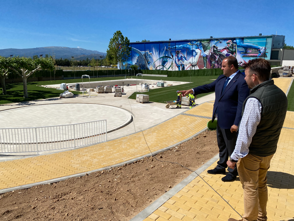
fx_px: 221
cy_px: 110
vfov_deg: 53.1
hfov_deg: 67.3
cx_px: 147
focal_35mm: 26
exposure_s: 1/4808
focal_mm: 4.25
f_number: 1.8
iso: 32
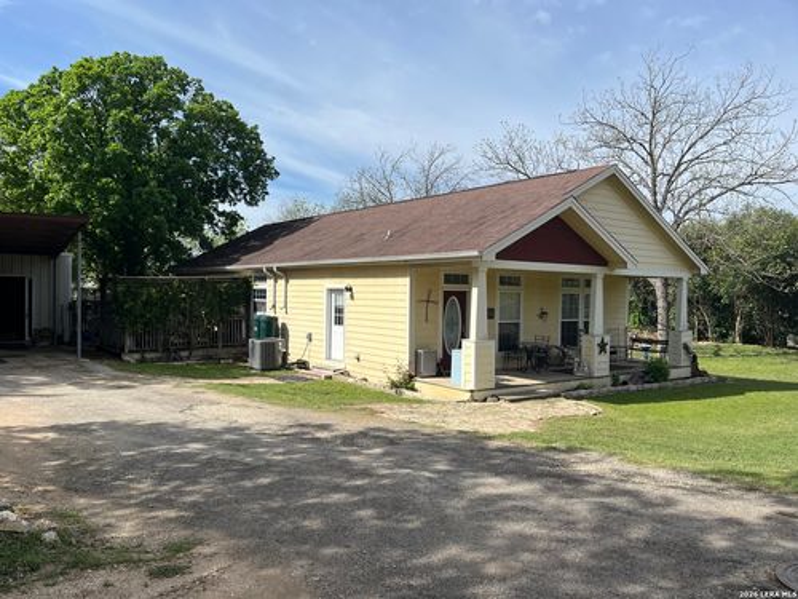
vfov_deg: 53.1
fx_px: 599
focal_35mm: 26
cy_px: 300
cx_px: 399
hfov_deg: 67.3
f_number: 1.6
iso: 50
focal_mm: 5.1
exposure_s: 1/4149
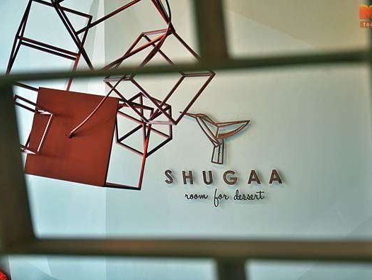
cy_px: 140
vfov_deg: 18.0
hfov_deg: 23.8
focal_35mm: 82
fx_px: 882
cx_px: 209
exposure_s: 1/125
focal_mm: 50
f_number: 5
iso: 500
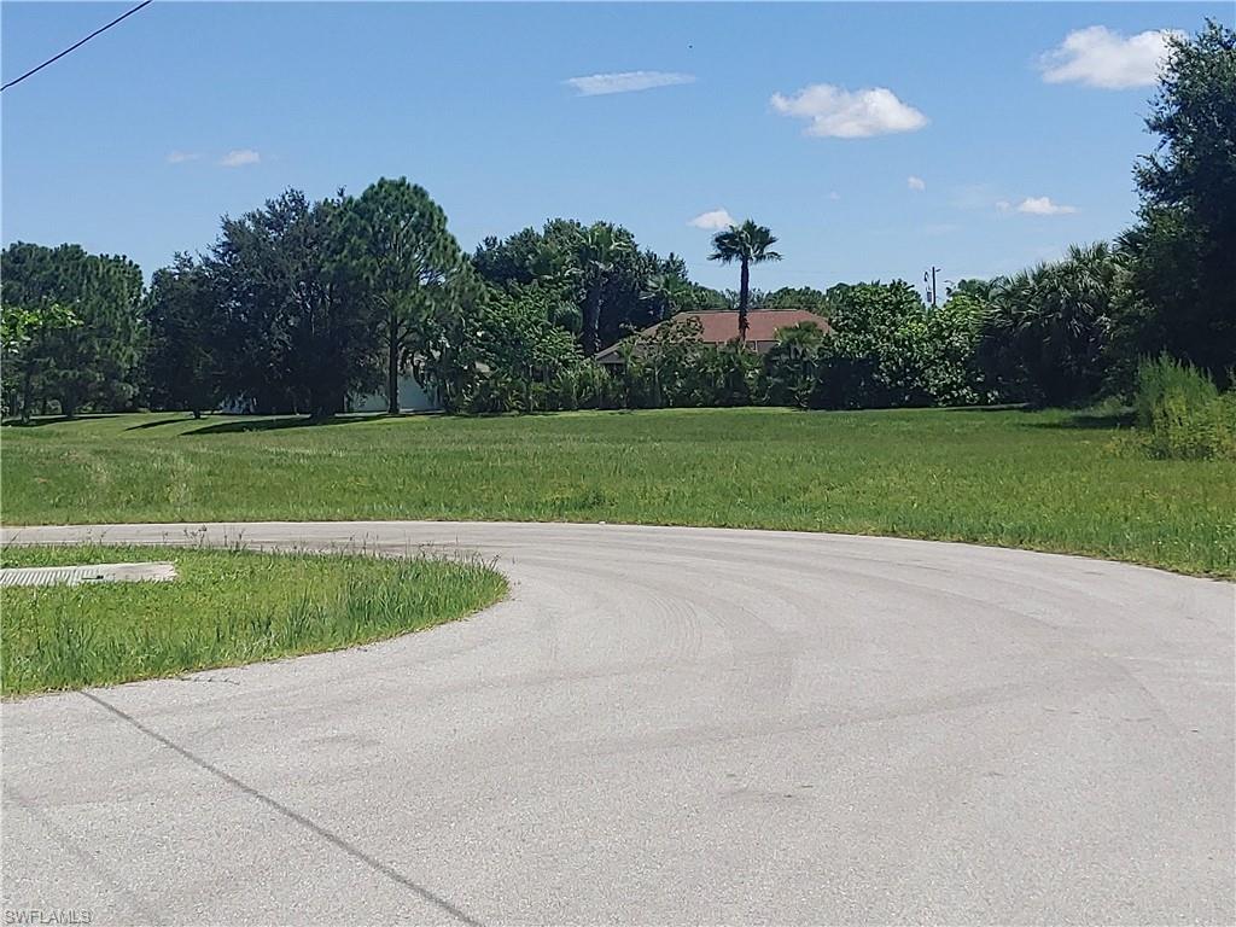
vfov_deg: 25.7
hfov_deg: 33.8
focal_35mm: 57
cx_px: 618
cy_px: 464
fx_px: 2035
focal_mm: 4.36
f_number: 1.8
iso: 50
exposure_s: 1/2857
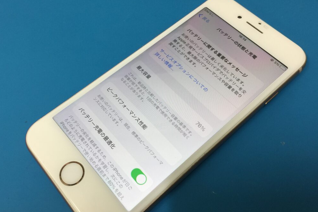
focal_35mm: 31
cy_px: 115
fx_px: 274
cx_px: 156
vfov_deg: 42.3
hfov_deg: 60.3
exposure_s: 1/33
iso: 32
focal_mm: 4.15
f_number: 2.2
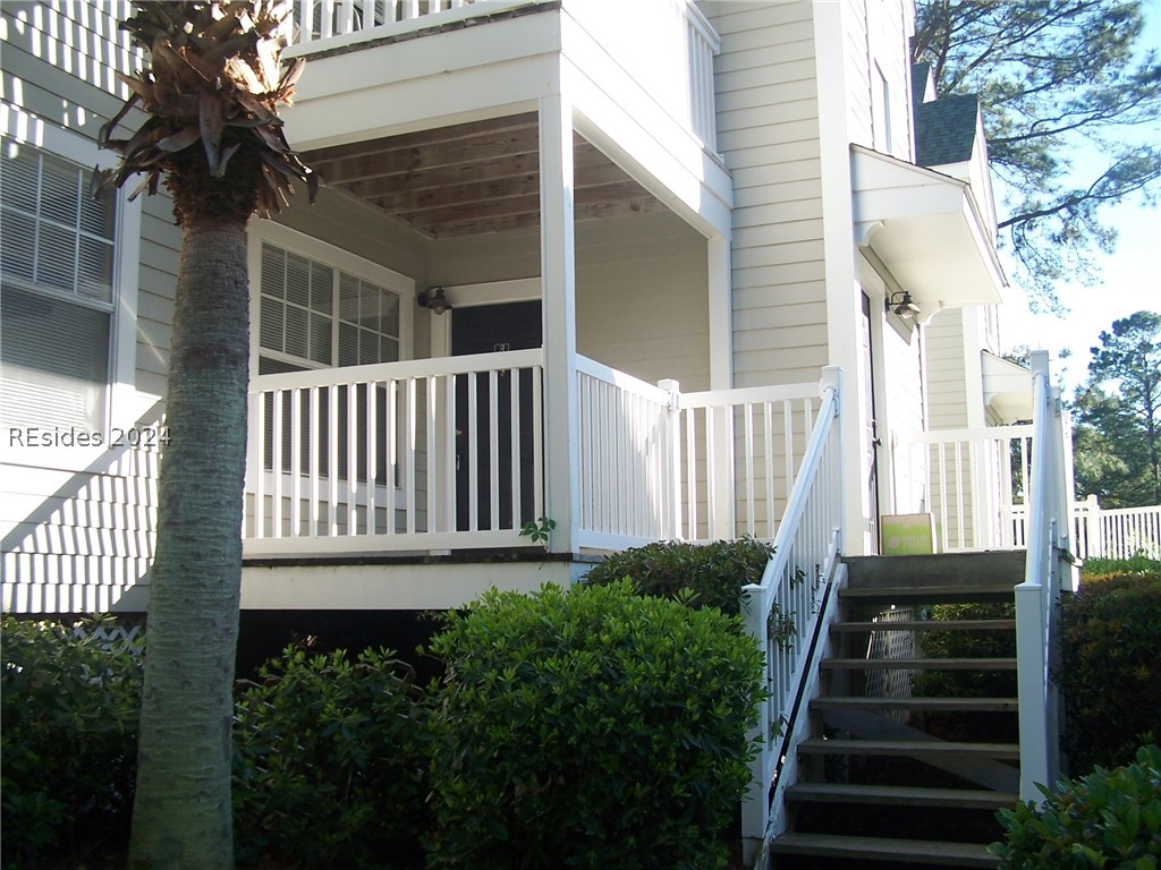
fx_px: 1274
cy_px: 435
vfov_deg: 37.7
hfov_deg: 49.0
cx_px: 580
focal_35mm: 38
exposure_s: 1/250
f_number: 2.8
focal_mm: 6.3
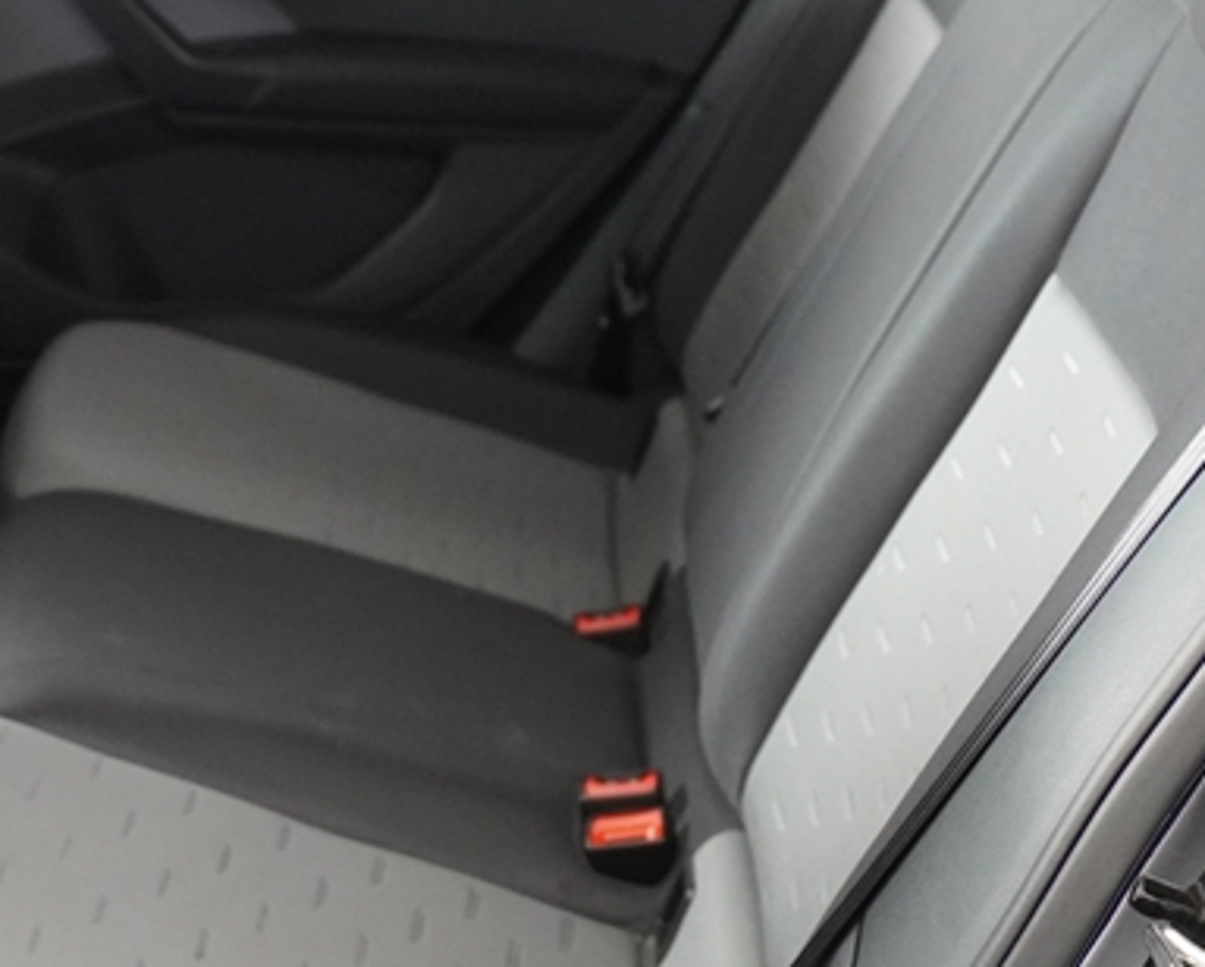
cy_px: 416
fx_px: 2677
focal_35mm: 75
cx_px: 210
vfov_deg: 20.4
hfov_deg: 24.9
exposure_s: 1/160
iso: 2000
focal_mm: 20
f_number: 2.8
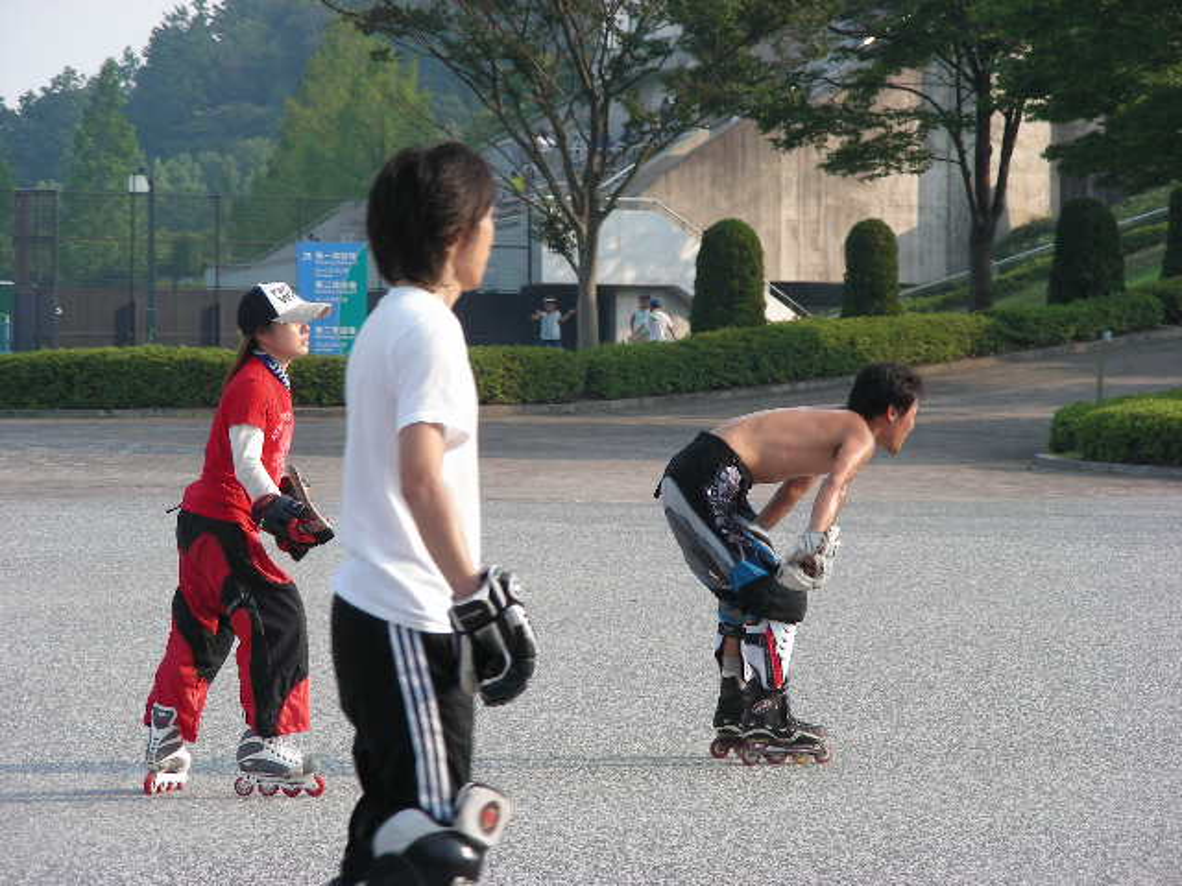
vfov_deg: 7.6
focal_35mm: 196
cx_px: 591
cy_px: 443
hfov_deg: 10.1
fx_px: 6693
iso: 50
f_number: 4
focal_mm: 32.7
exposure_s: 1/212
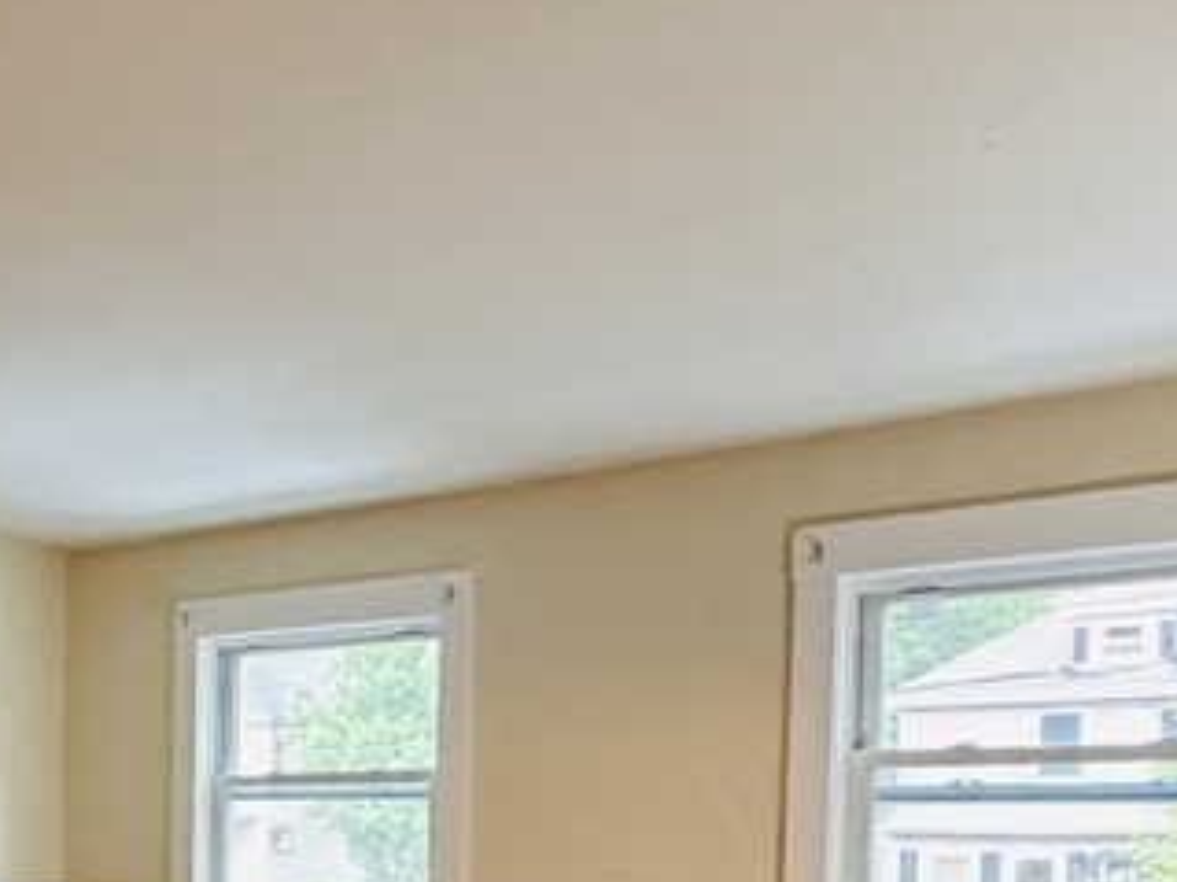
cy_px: 864
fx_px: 1529
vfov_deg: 30.1
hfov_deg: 35.1
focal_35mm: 45
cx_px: -166
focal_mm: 2.22
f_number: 2.2
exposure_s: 1/60
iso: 640
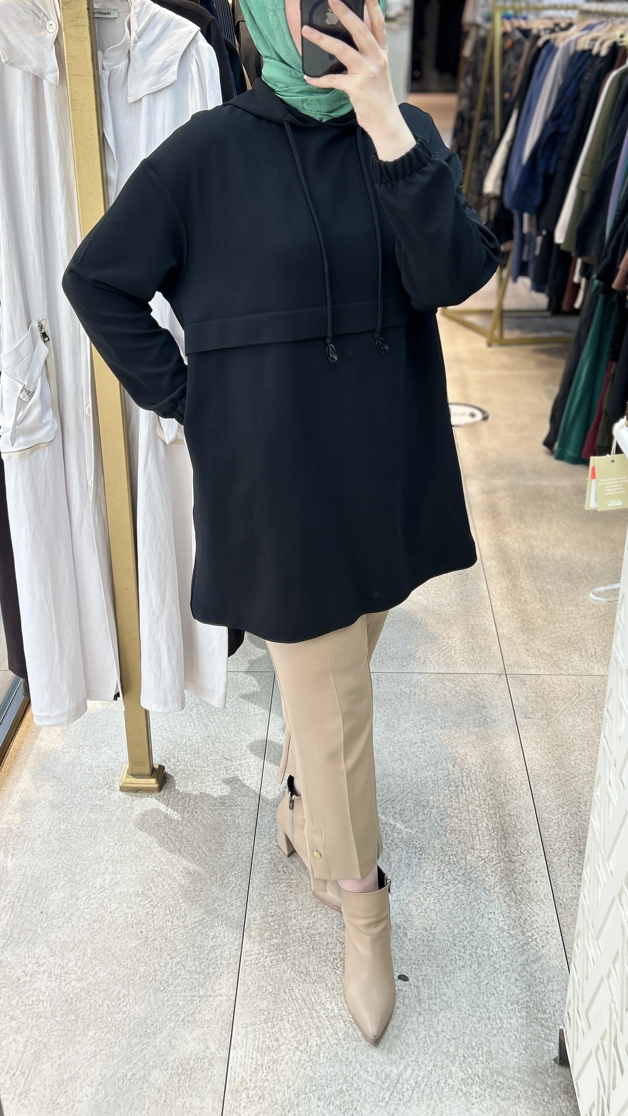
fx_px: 1036
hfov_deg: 33.7
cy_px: 456
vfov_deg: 56.3
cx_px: 348
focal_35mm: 35
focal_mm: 5.7
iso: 40
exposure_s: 1/100
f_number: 1.5
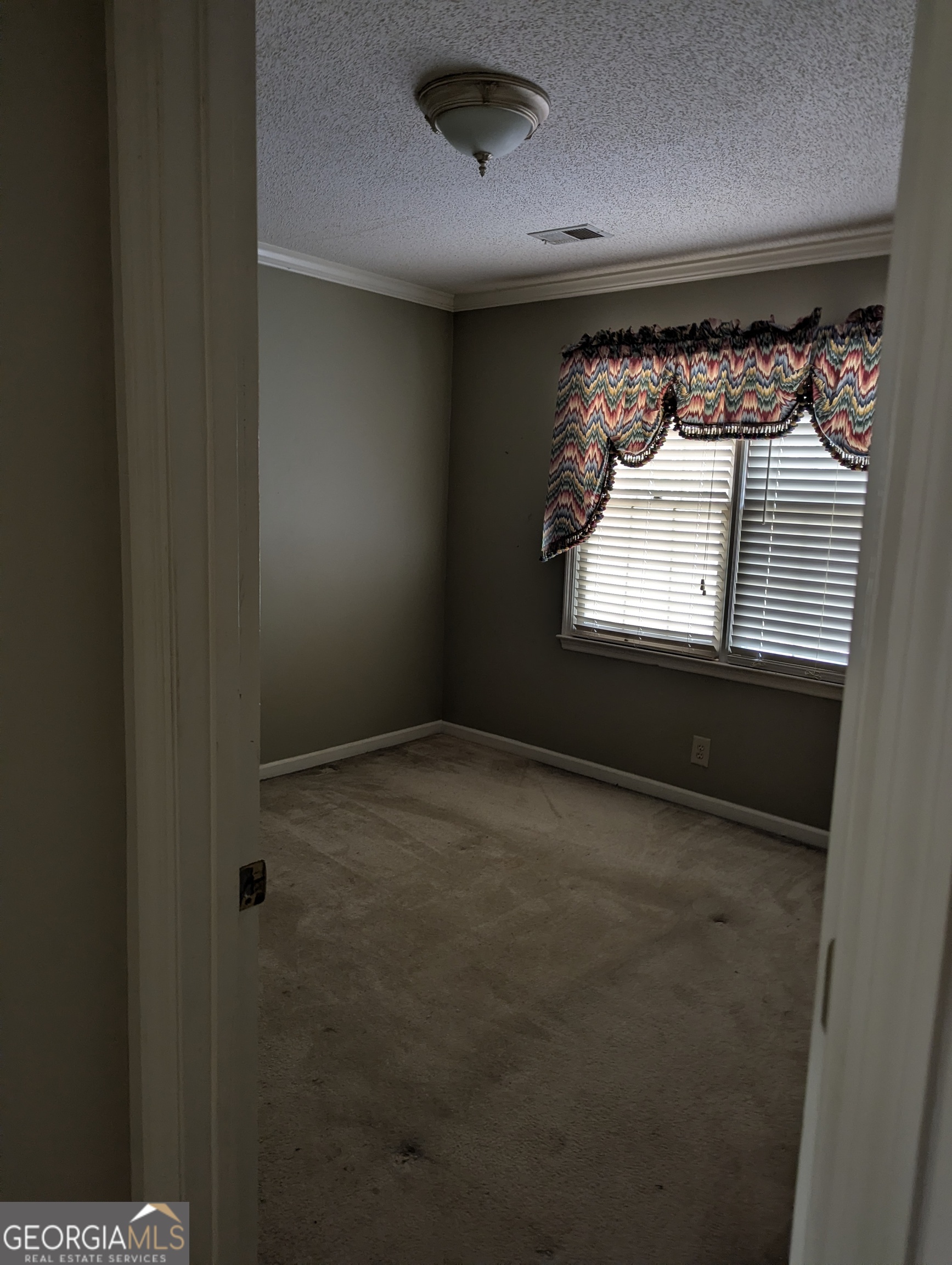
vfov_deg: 71.5
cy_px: 632
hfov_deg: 56.9
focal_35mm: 24
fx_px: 878
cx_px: 476
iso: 100
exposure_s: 1/23.8
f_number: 1.85
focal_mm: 6.81
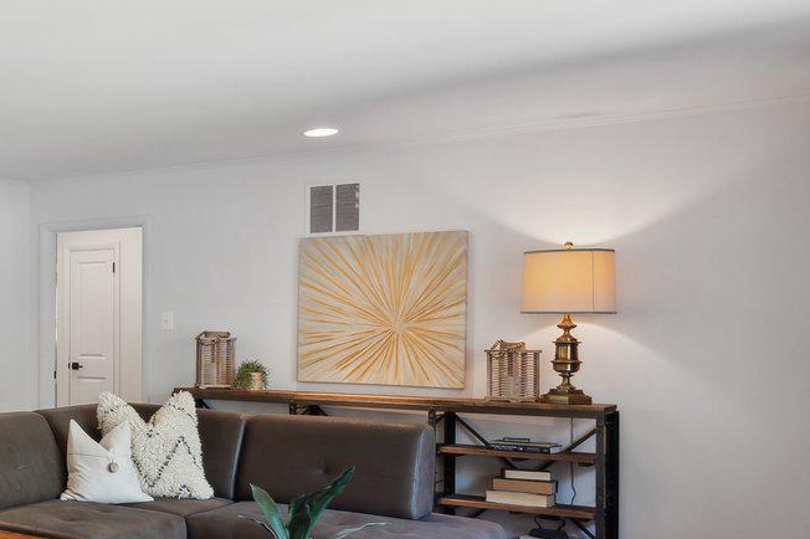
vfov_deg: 29.0
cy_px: 326
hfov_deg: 33.0
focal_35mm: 46
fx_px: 1039
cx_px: -210
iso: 200
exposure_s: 1/50
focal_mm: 14.7
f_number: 2.8
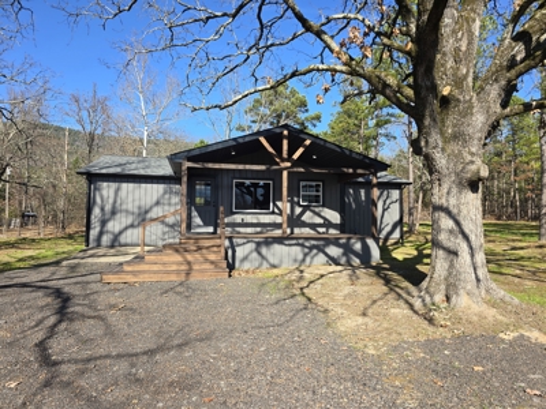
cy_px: 204
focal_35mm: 23
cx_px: 273
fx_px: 363
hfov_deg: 73.9
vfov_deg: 58.9
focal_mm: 6.3
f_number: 1.7
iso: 12
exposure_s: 1/437
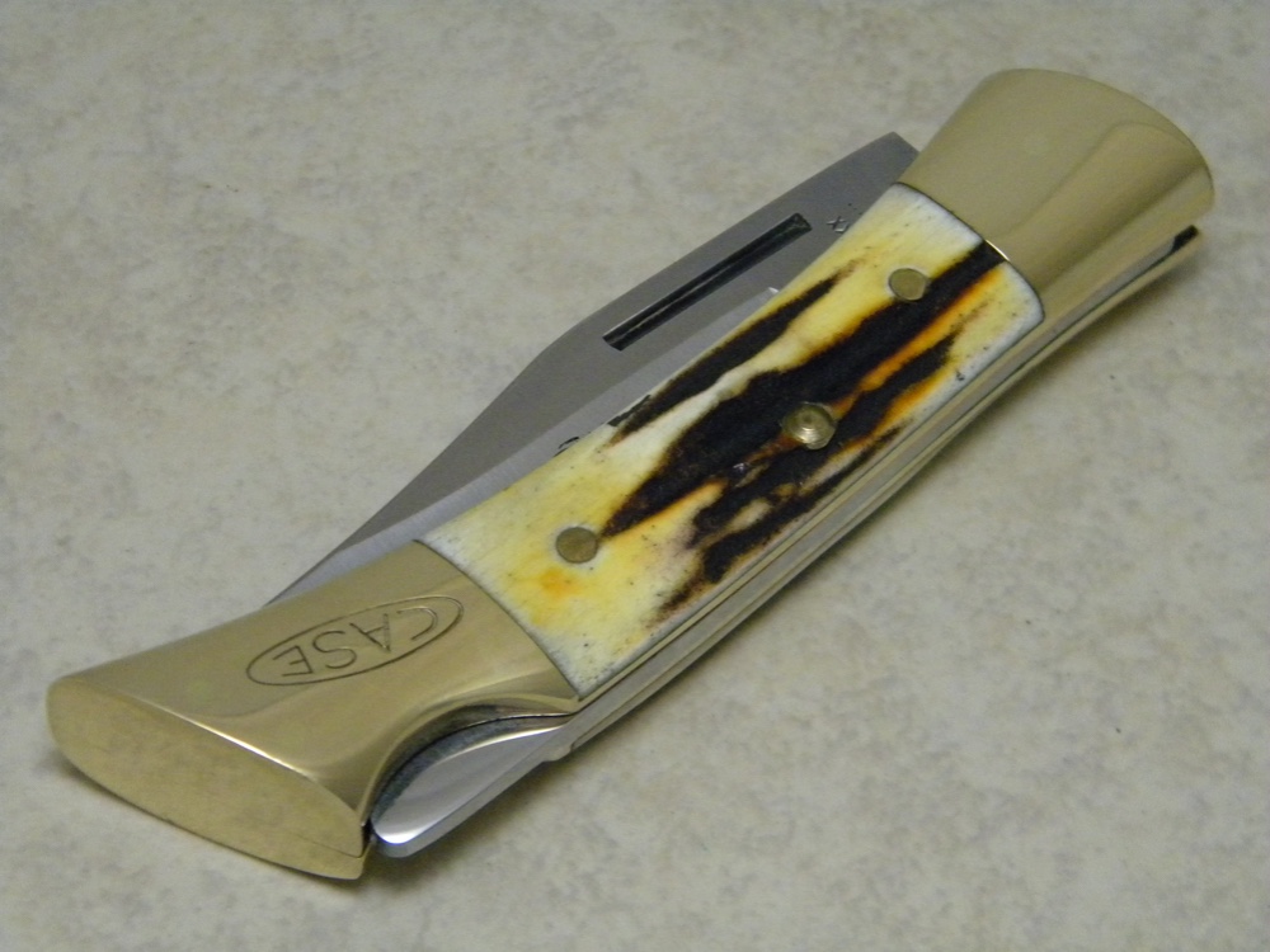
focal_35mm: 105
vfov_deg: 14.1
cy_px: 476
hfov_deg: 18.7
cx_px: 635
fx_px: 3852
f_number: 4.7
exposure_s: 1/54
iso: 800
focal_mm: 19
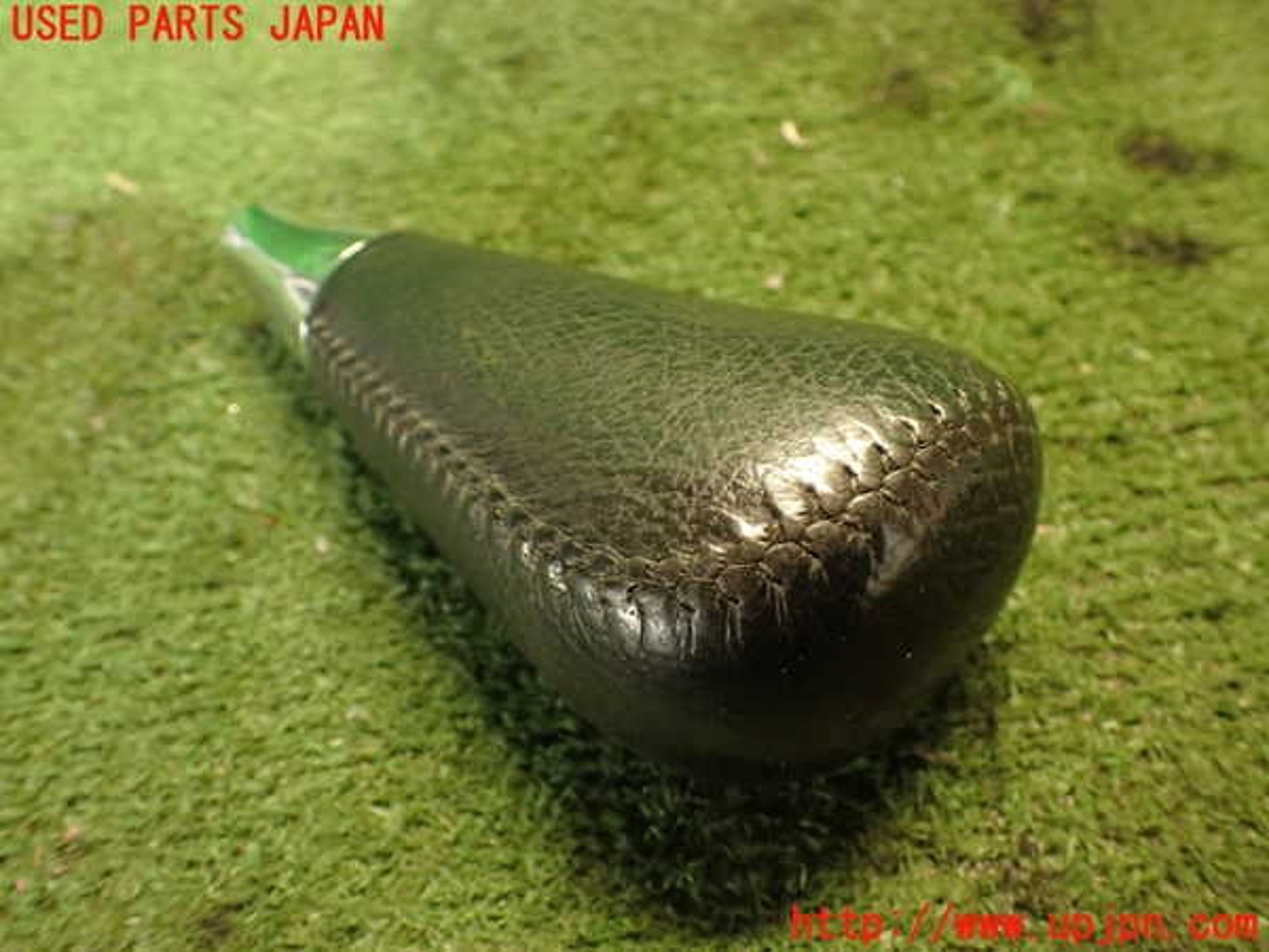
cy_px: 476
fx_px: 1100
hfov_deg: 60.0
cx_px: 634
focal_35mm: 30
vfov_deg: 46.8
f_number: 2.3
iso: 640
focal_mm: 5.4
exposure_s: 1/30
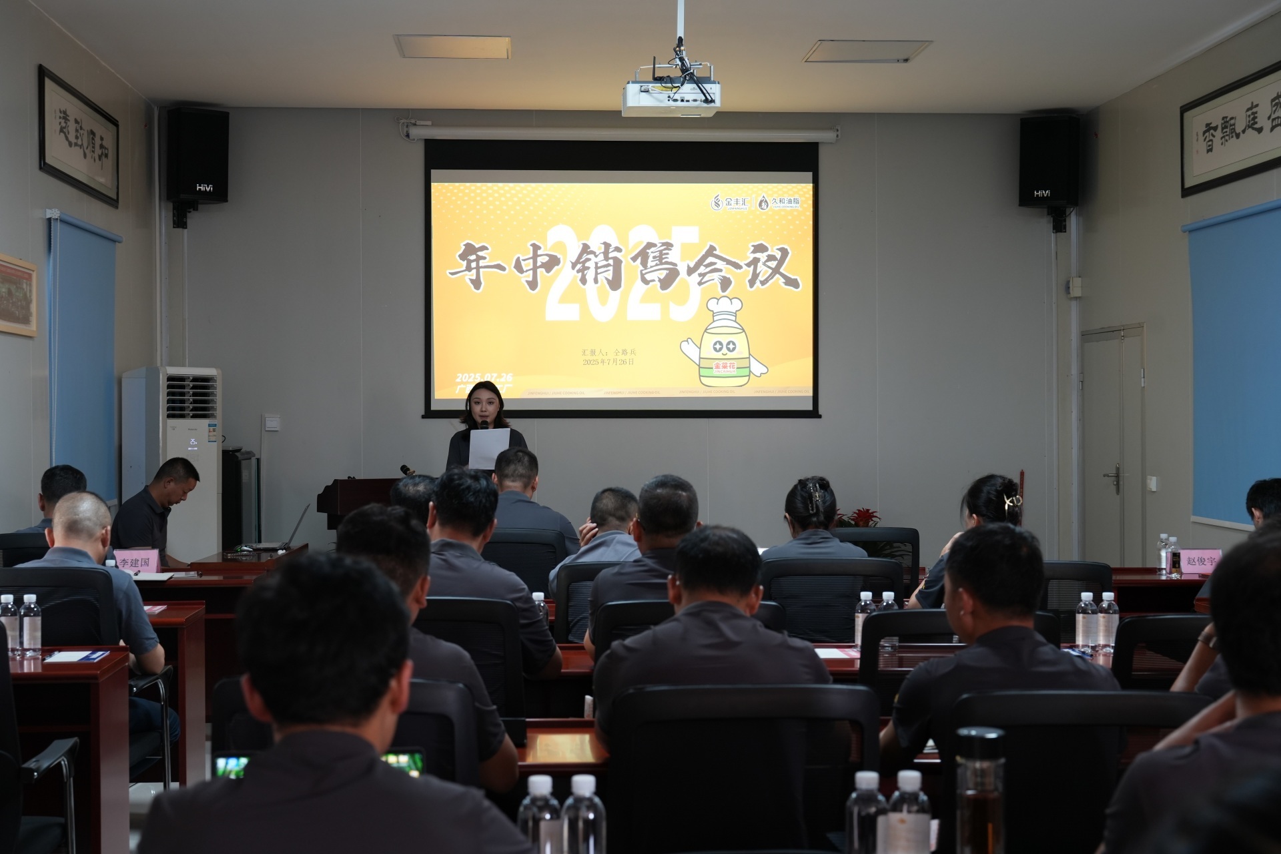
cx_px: 640
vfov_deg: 27.5
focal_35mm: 49
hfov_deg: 40.3
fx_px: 1743
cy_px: 427
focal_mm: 49
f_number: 5
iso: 800
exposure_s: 1/30
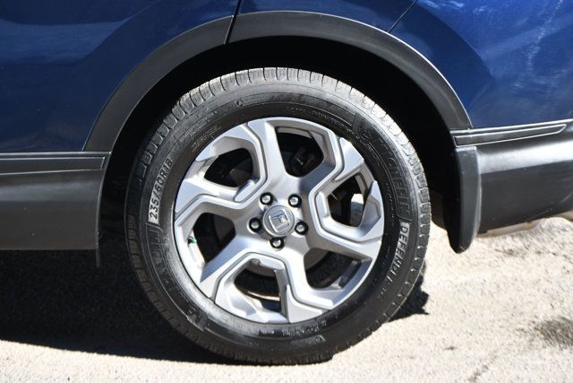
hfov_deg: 17.5
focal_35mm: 117
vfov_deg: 11.7
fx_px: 1863
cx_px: 286
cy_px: 192
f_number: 8
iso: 180
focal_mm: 78
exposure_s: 1/250
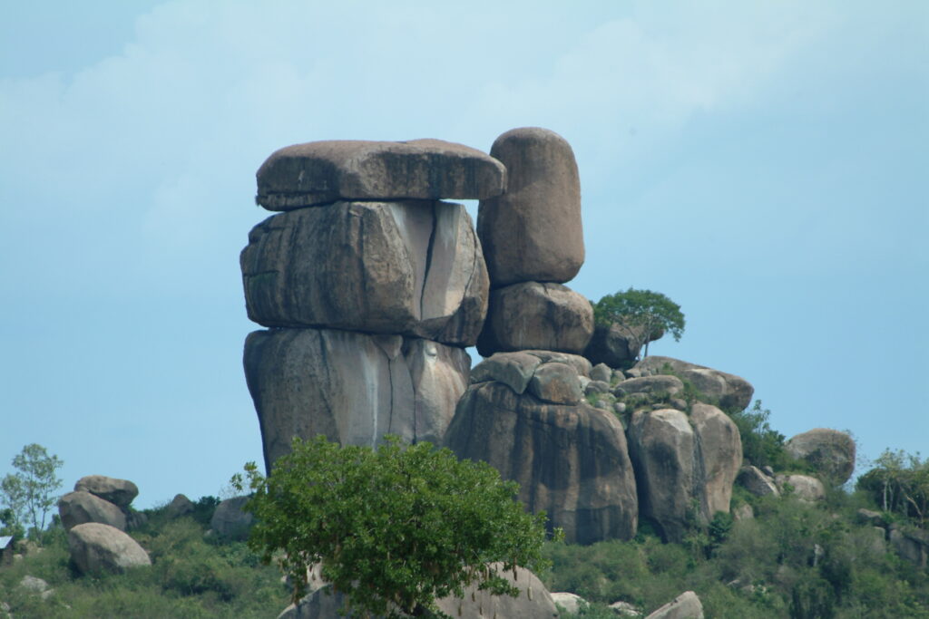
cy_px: 310
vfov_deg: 2.3
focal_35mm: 600
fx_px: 15484
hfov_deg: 3.4
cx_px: 464
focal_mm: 400
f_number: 5.6
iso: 200
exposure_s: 1/1000
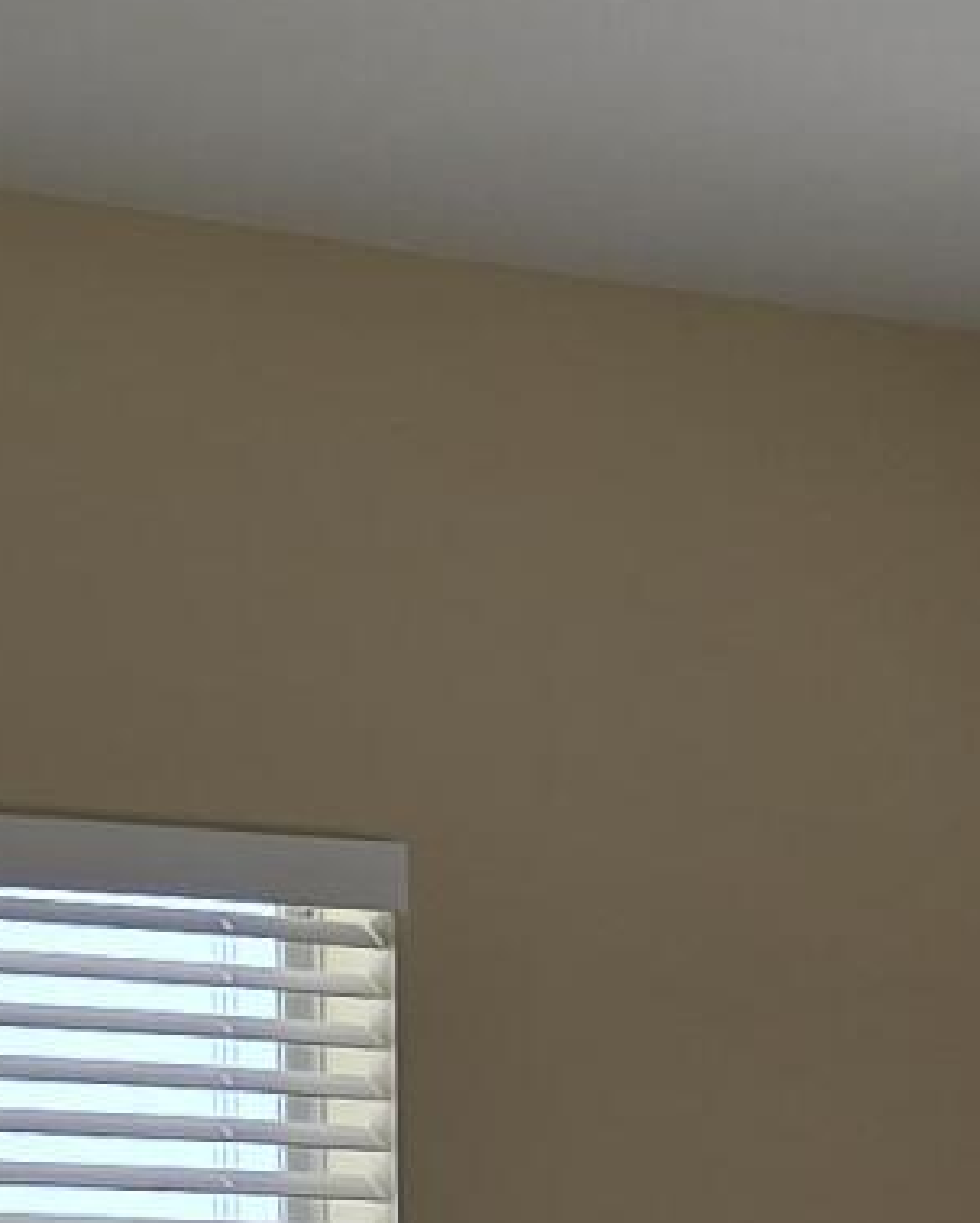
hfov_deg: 7.9
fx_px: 6446
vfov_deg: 10.7
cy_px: 1443
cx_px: 2552
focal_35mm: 178
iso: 12
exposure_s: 1/120
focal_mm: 6.3
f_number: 1.7
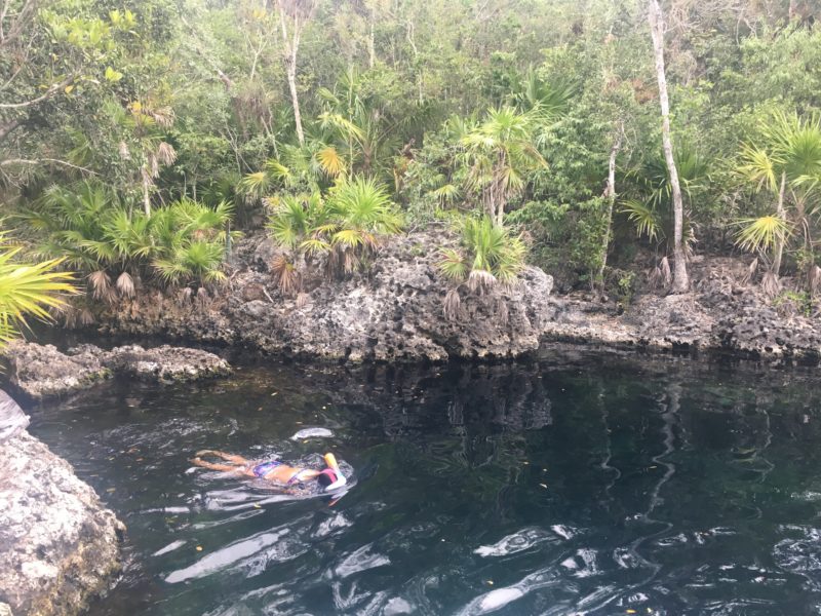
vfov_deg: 48.2
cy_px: 308
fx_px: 688
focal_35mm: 29
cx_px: 410
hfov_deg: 61.7
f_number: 2.2
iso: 25
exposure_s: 1/30
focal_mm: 4.15
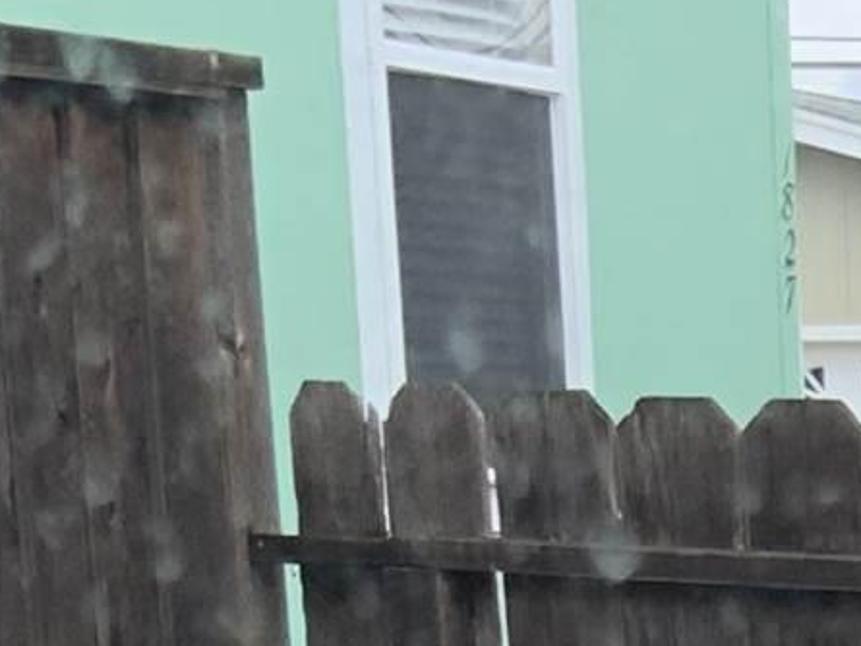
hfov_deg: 9.4
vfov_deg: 6.5
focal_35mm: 200
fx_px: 4976
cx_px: 1534
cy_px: 2170
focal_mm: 3
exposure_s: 1/223
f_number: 1.8
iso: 16
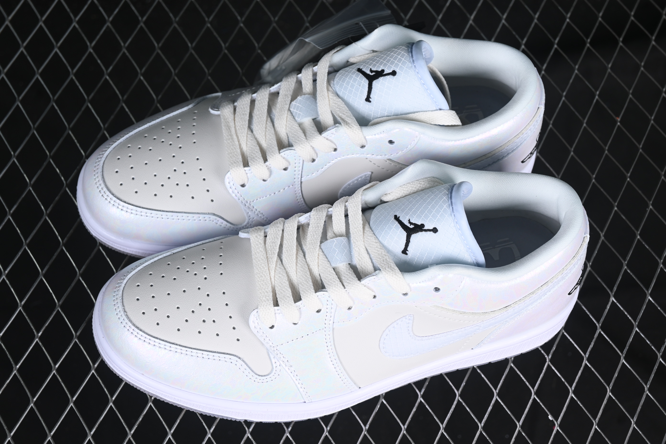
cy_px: 222
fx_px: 1387
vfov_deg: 18.2
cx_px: 333
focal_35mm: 75
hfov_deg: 27.0
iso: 160
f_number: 7.1
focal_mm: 50
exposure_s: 1/80
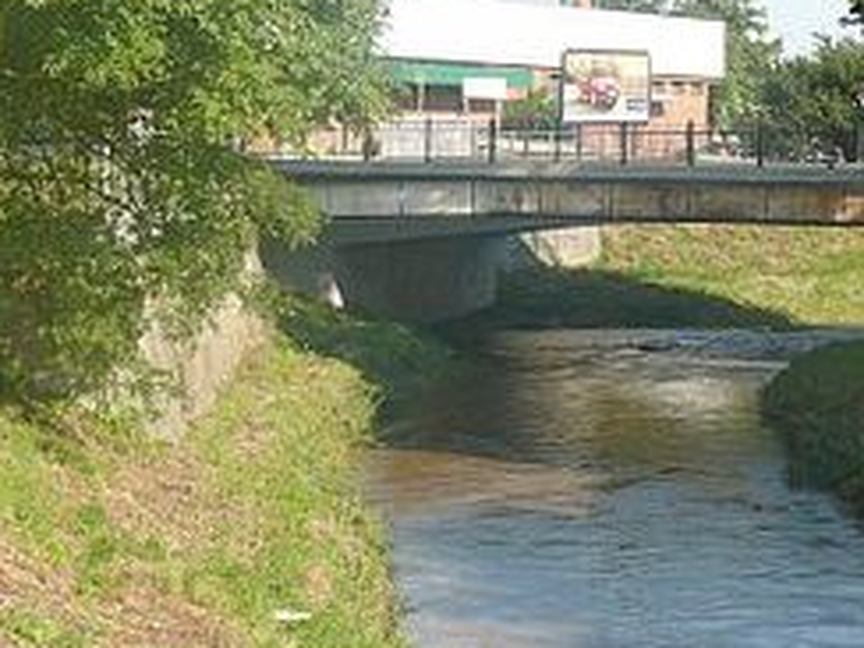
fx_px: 2621
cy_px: 202
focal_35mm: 105
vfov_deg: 14.1
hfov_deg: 18.5
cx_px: 705
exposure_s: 1/500
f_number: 4
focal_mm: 10.5
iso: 100
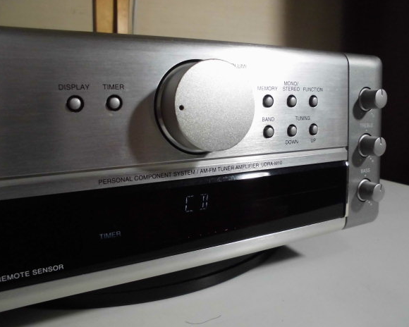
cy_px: 165
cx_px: 200
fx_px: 339
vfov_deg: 51.5
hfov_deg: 62.2
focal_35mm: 28
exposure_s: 1/40
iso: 400
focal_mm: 4.6
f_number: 3.5
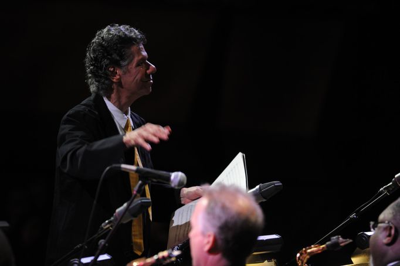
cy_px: 133
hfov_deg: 6.9
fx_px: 3332
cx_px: 200
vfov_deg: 4.6
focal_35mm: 300
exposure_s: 1/40
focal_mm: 300
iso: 1600
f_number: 3.5
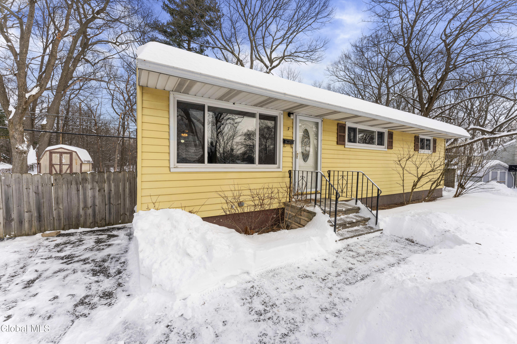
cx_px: 258
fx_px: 201
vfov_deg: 81.2
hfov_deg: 104.3
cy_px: 172
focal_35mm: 14
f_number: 8
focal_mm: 14
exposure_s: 1/200
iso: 100
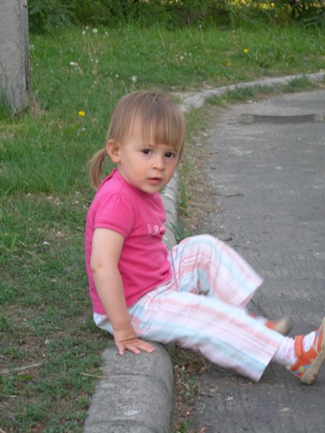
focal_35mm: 113
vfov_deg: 17.4
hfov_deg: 13.1
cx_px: 162
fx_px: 1415
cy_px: 216
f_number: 4.9
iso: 50
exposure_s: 1/48.4
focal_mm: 23.4
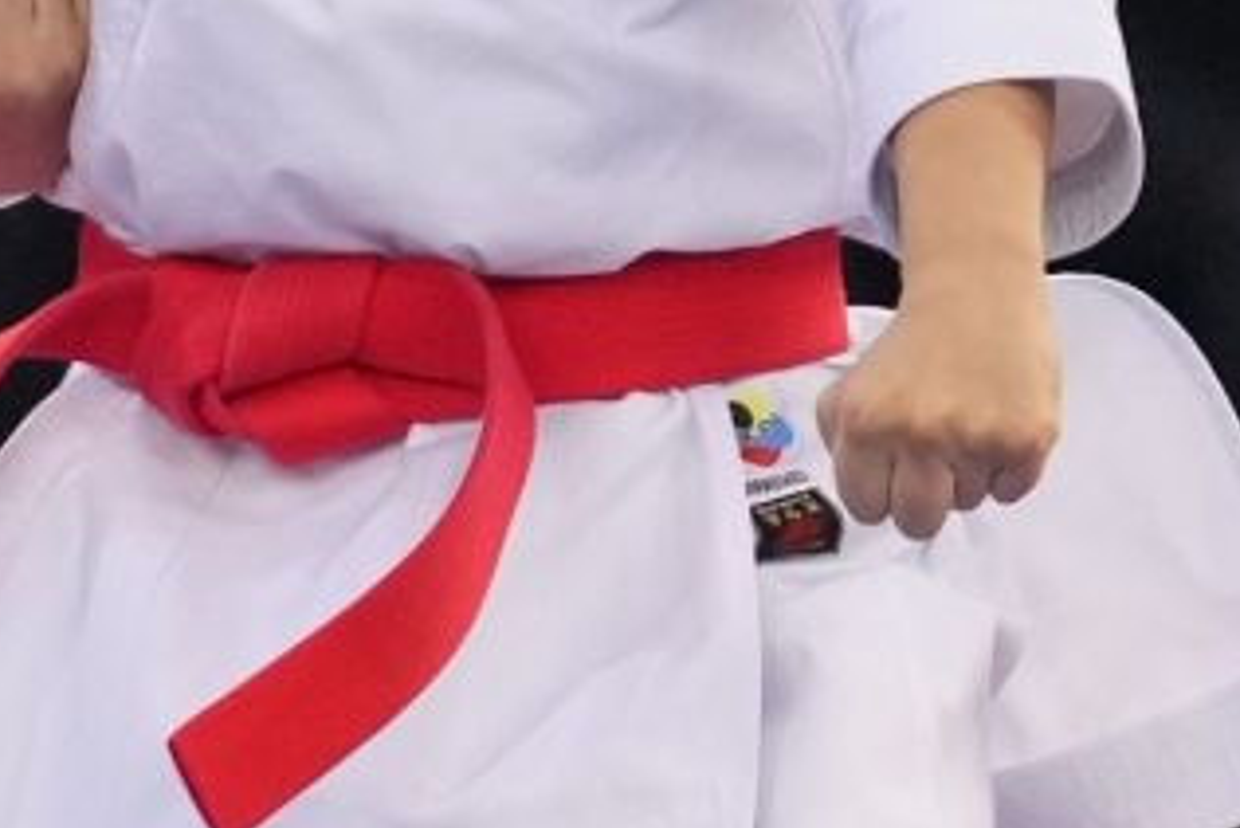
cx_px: 581
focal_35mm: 1691
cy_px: 181
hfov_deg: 1.2
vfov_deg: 0.8
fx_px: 58269
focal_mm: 198
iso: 2500
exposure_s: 1/1000
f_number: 2.8
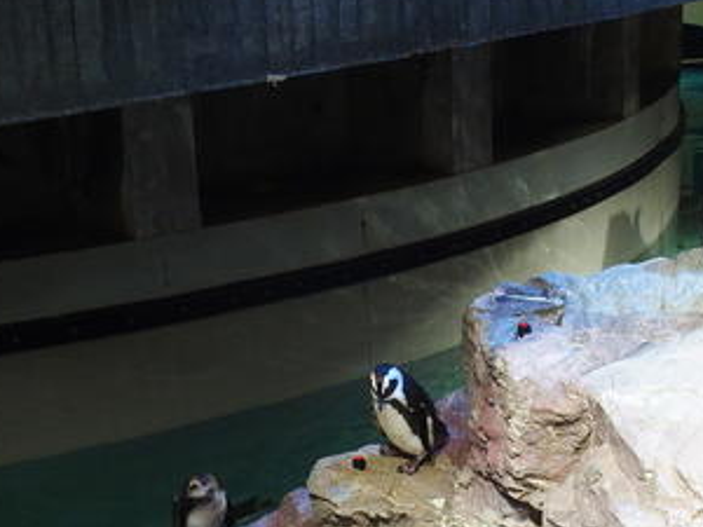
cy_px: 363
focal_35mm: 69
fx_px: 1401
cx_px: 342
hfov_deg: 28.2
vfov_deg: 21.2
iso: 500
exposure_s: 1/50
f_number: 2.8
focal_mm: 9.8
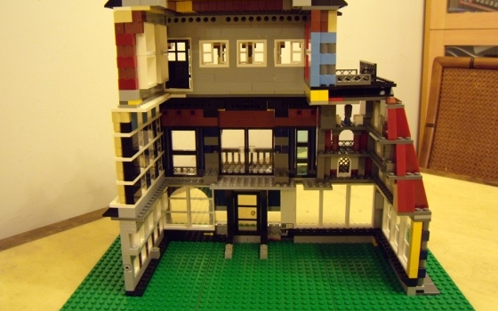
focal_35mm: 30
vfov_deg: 41.6
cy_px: 124
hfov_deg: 62.9
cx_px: 248
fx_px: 407
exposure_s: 1/13
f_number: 2.8
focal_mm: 6
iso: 400
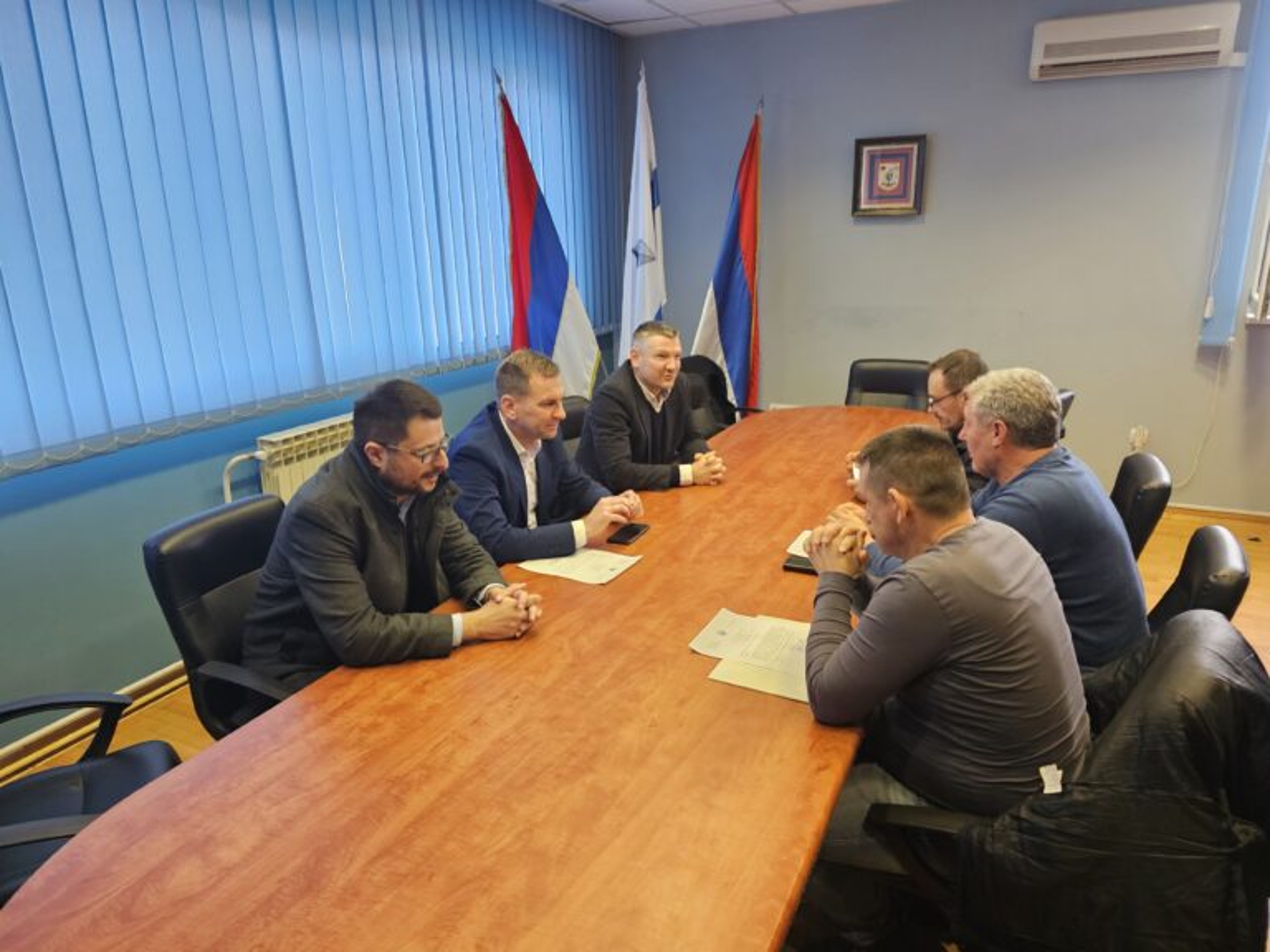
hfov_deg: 73.9
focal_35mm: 23
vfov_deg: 58.9
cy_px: 476
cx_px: 635
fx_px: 844
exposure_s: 1/100
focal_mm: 6.3
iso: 400
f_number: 1.7
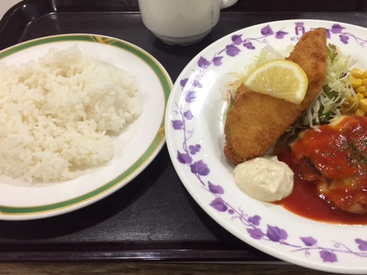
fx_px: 392
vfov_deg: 38.6
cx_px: 221
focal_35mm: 37
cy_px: 127
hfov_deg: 49.8
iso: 50
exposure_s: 1/30
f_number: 2.2
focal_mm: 4.15
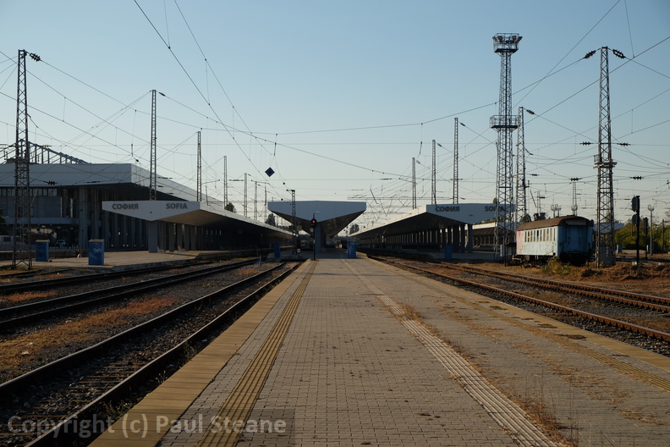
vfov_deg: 22.3
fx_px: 1135
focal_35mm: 61
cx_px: 335
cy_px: 224
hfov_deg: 32.9
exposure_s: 1/450
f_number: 8
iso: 200
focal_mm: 40.7
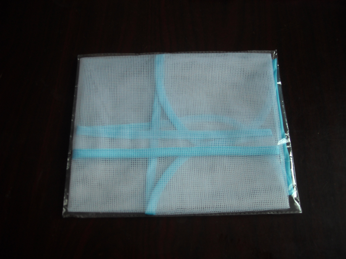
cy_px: 130
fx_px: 350
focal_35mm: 35
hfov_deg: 52.6
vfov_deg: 40.7
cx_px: 173
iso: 73
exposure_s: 1/60
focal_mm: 5.7
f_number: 2.8
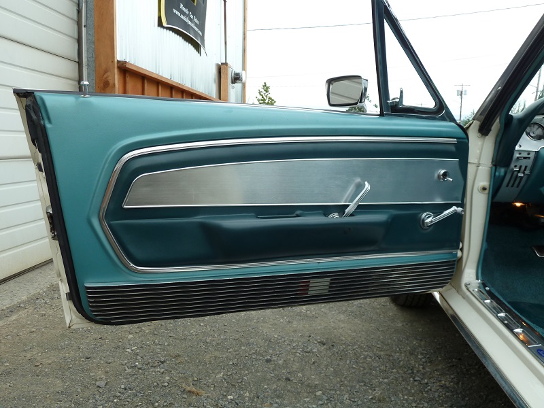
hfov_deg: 61.7
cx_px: 272
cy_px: 204
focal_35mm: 29
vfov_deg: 48.2
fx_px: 456
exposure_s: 1/100
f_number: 3.4
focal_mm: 4.7
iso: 80
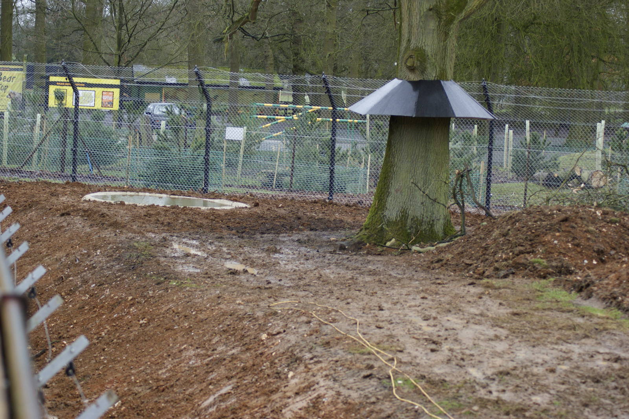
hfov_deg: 19.5
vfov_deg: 13.0
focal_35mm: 105
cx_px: 314
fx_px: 1834
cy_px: 210
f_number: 4.5
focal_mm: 70
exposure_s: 1/125
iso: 250
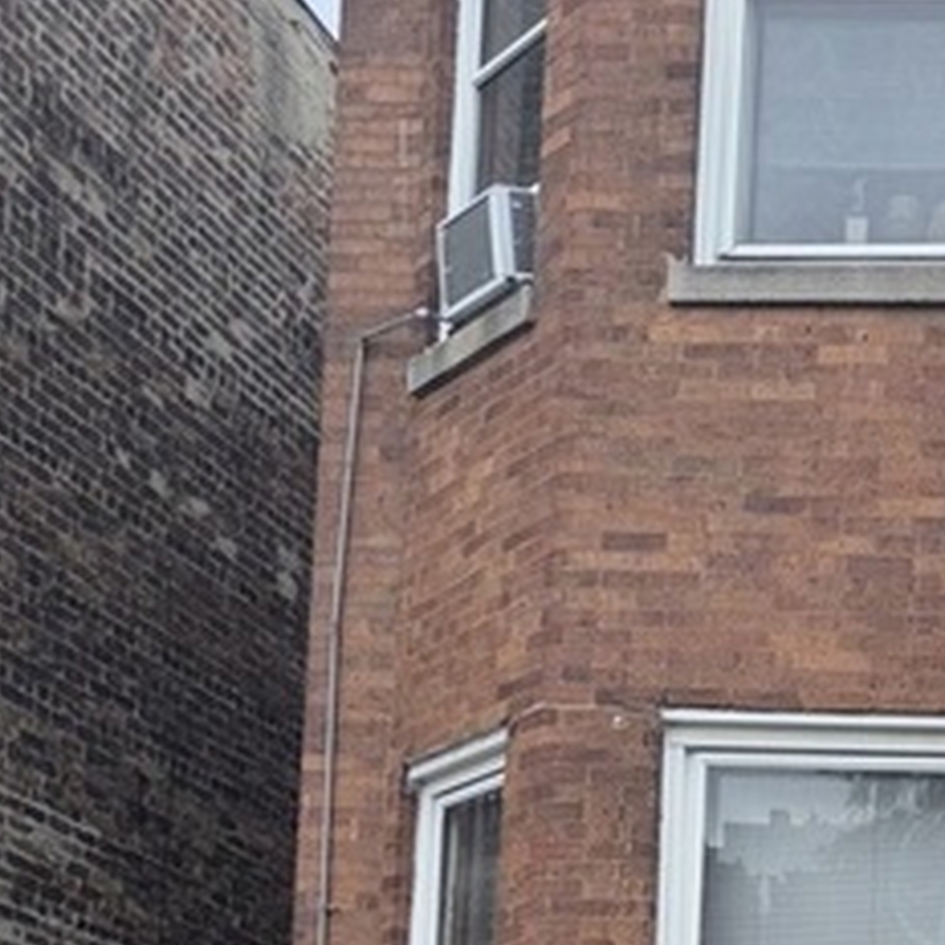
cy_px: 1320
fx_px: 3305
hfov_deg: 14.9
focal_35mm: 107
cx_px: 1475
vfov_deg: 15.3
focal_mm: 5.96
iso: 32
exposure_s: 1/1642
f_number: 1.6
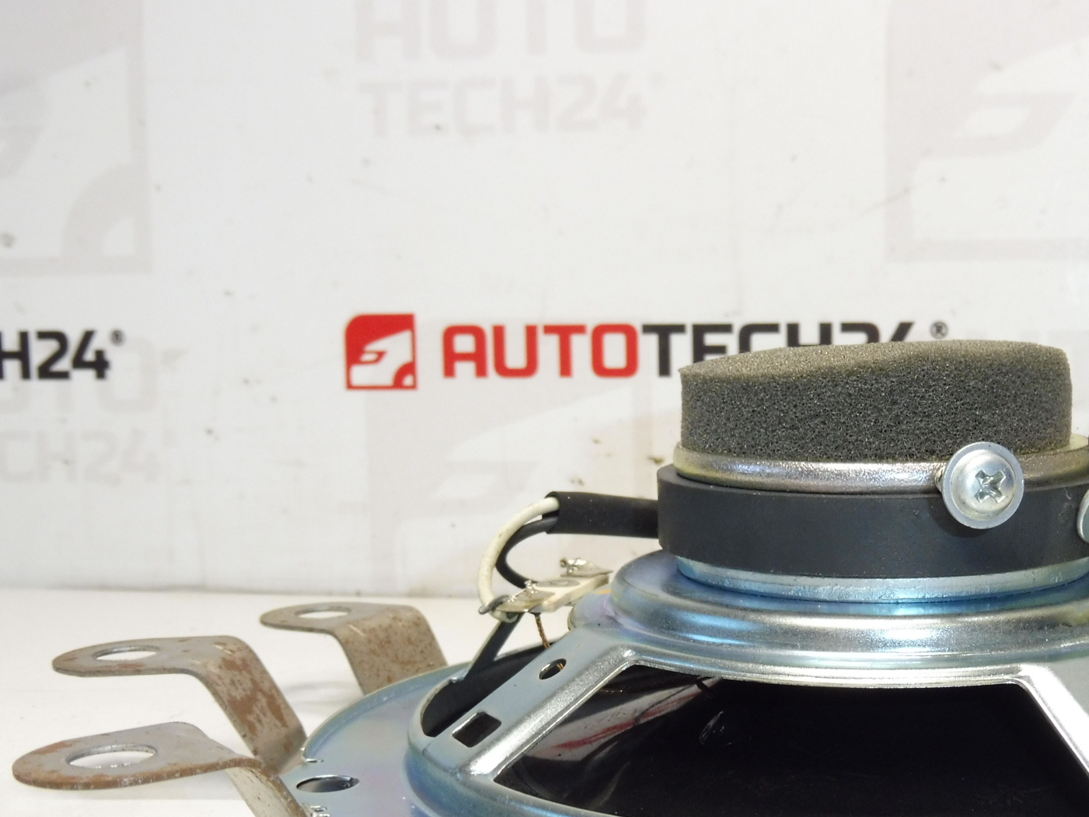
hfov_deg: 33.3
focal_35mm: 57
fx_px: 1793
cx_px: 786
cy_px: 588
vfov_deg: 25.4
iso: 200
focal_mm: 6.9
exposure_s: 1/80
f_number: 4.5
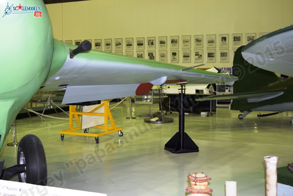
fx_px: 366
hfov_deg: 43.6
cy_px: 98
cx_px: 146
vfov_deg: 29.9
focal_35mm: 45
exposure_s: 1/100
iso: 800
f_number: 5
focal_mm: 30
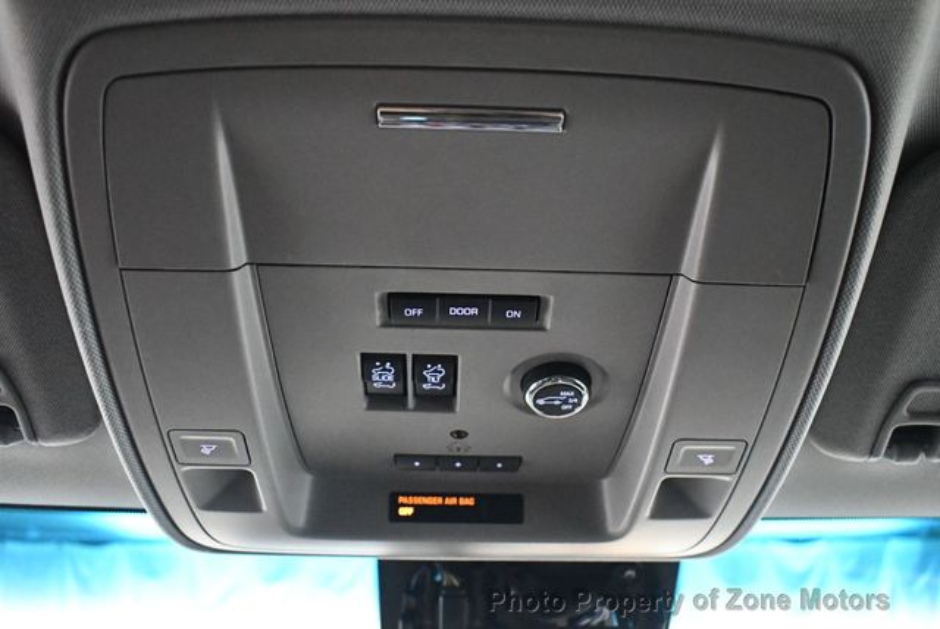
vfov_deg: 36.9
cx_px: 470
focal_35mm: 36
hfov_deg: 53.1
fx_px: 941
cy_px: 314
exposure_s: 1/60
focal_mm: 18
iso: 7200
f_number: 3.5
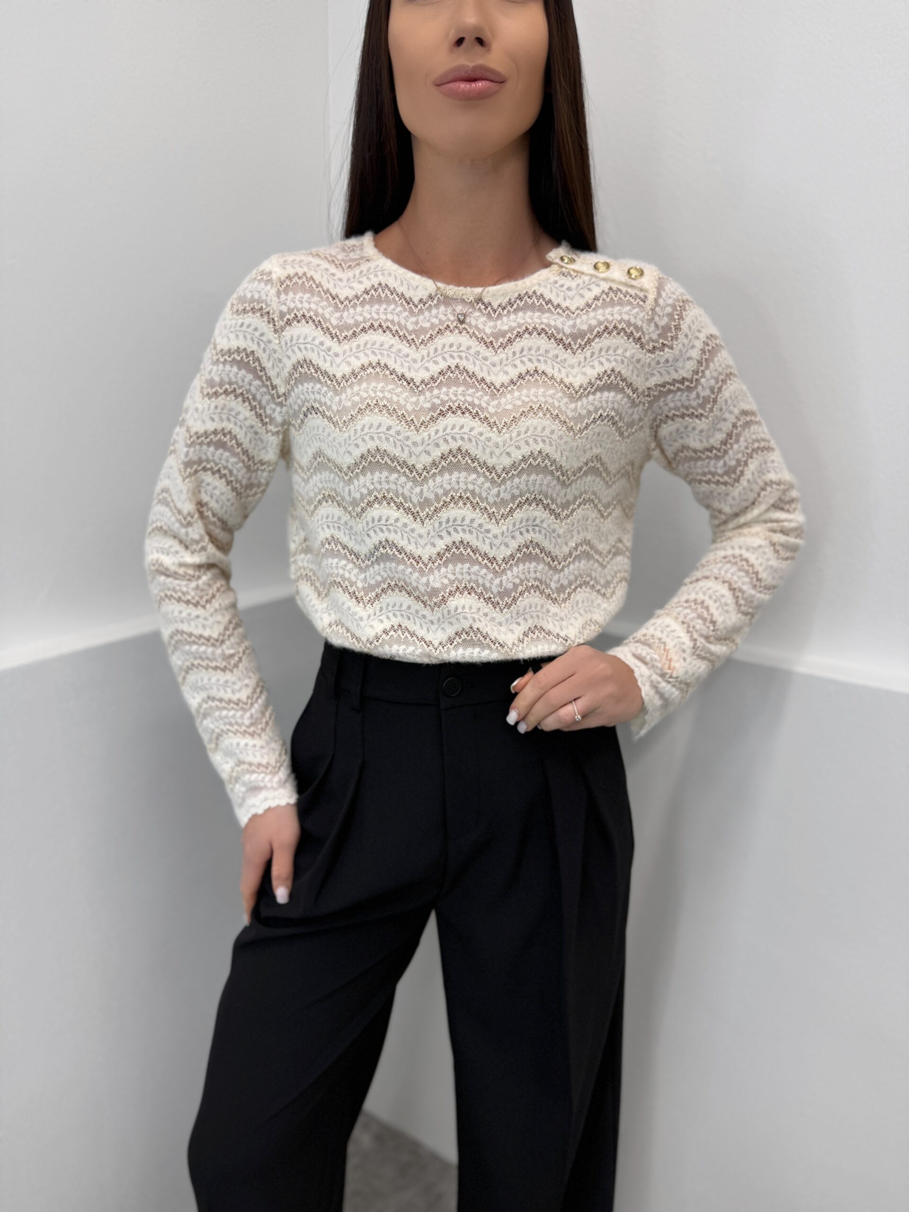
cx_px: 454
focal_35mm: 24
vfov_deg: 71.6
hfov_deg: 56.8
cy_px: 606
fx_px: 840
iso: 64
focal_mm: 6.76
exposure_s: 1/162
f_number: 1.78
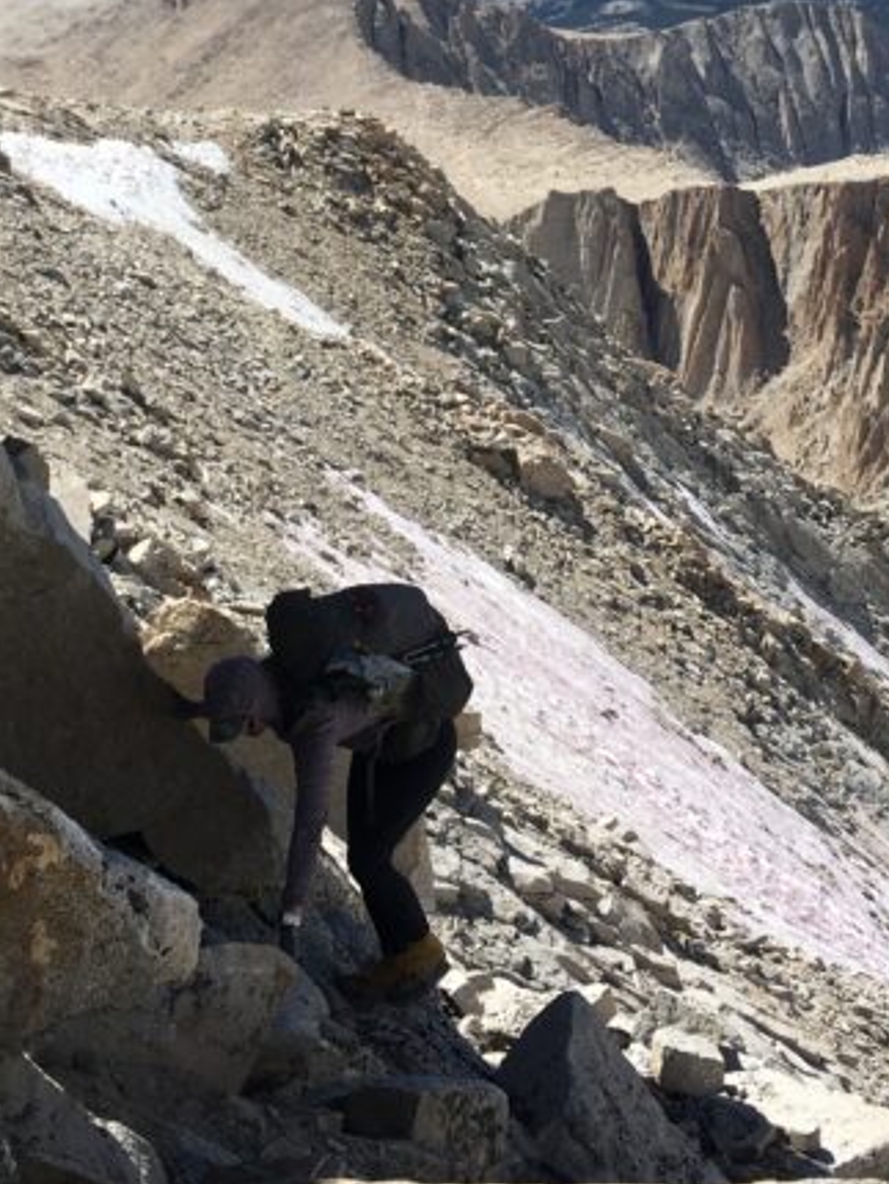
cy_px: 105
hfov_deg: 21.3
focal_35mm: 69
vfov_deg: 27.1
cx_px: 528
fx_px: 2360
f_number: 2.2
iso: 25
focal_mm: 4.15
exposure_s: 1/1570
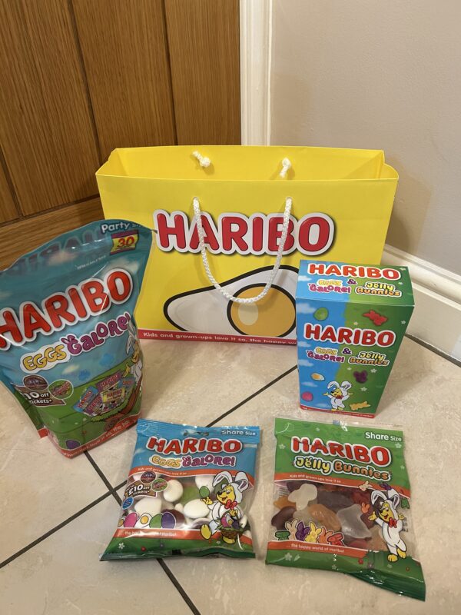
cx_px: 230
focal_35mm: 26
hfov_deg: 53.1
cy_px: 308
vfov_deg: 67.3
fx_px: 462
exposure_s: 1/50
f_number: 1.5
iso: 160
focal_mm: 5.7
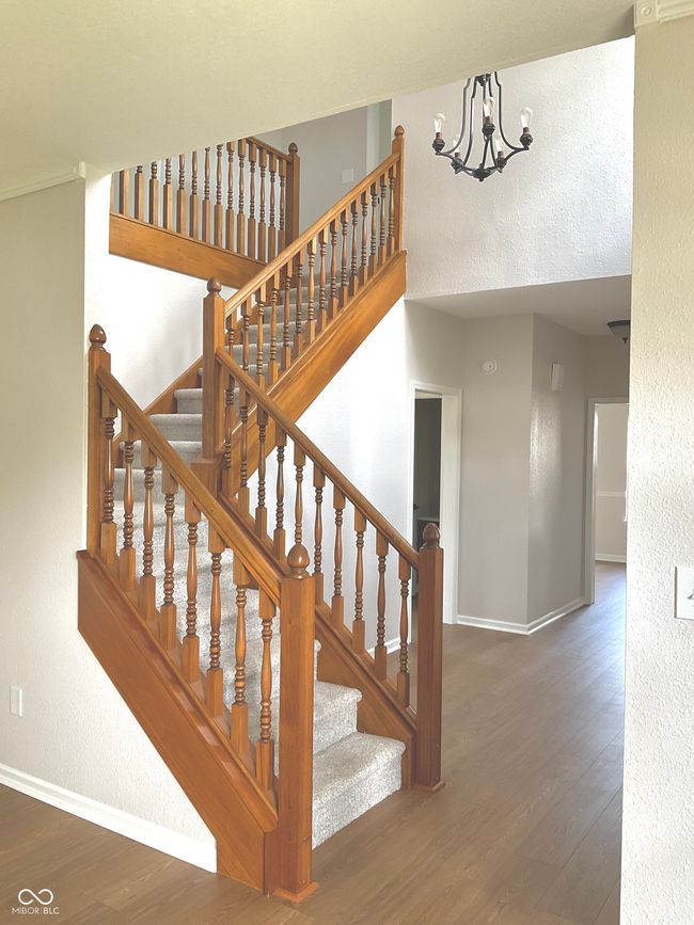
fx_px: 775
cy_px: 462
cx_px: 347
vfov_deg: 61.7
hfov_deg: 48.2
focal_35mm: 29
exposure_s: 1/60
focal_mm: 3
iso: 64
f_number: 1.8
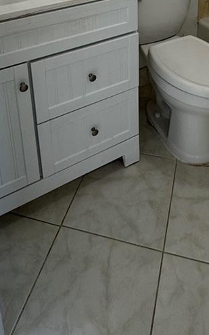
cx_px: 141
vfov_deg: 42.4
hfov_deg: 34.9
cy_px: -35
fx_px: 328
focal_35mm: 36
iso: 160
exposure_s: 1/120
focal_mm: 2.22
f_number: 2.2
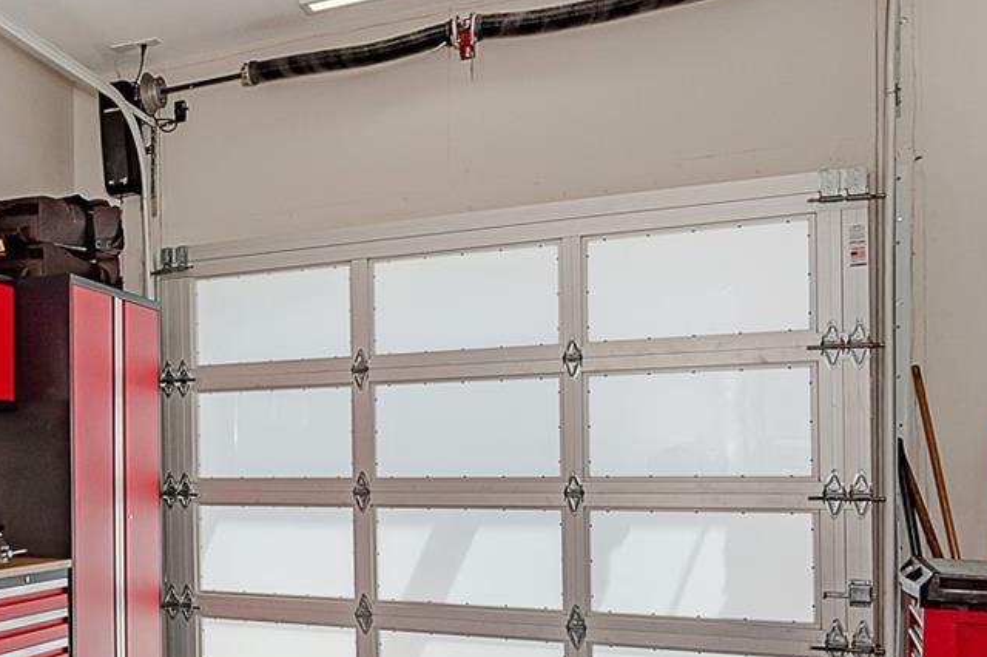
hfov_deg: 41.2
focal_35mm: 40
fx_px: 1096
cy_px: 489
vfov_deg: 32.8
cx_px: -34
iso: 400
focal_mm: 16
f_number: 8
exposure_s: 1/250
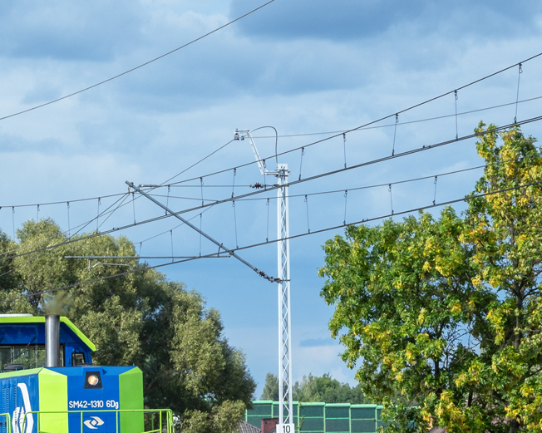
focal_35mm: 242
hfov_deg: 7.9
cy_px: 412
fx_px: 3880
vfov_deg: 6.4
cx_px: -104
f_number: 9
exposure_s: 1/640
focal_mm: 70
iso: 200
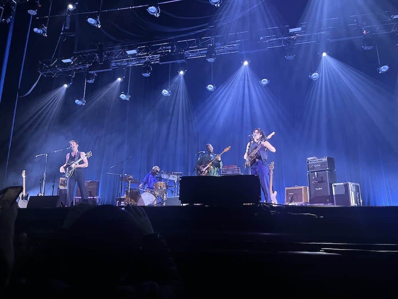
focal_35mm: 26
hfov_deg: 67.3
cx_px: 199
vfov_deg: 53.1
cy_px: 150
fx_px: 299
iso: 640
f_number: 1.6
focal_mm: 5.1
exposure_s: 1/32
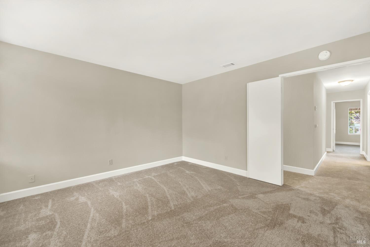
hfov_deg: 104.2
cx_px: 185
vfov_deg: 81.3
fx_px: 144
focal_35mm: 14
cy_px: 124
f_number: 14
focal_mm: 14
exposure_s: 1/2
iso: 100
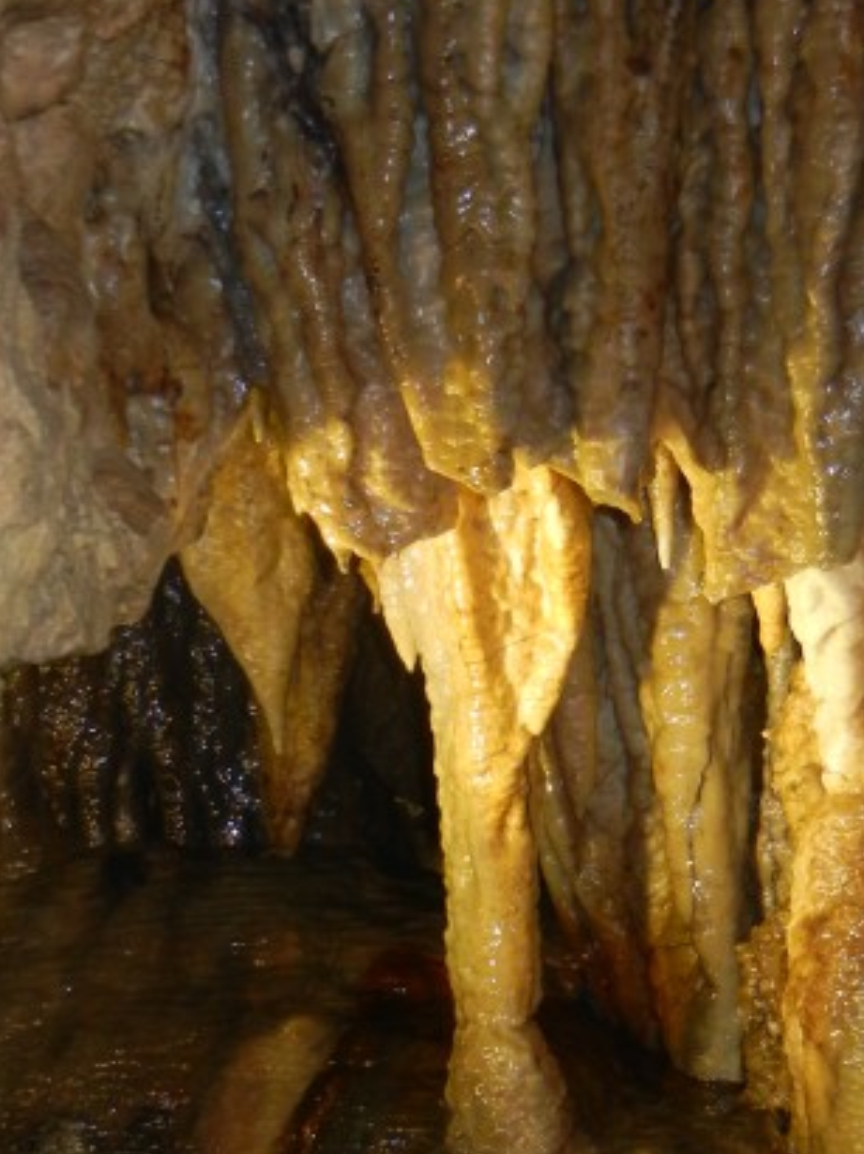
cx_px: 433
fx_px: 2499
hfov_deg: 19.6
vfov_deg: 25.6
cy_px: 909
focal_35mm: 75
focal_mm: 5.4
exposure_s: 1/30
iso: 200
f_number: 3.5
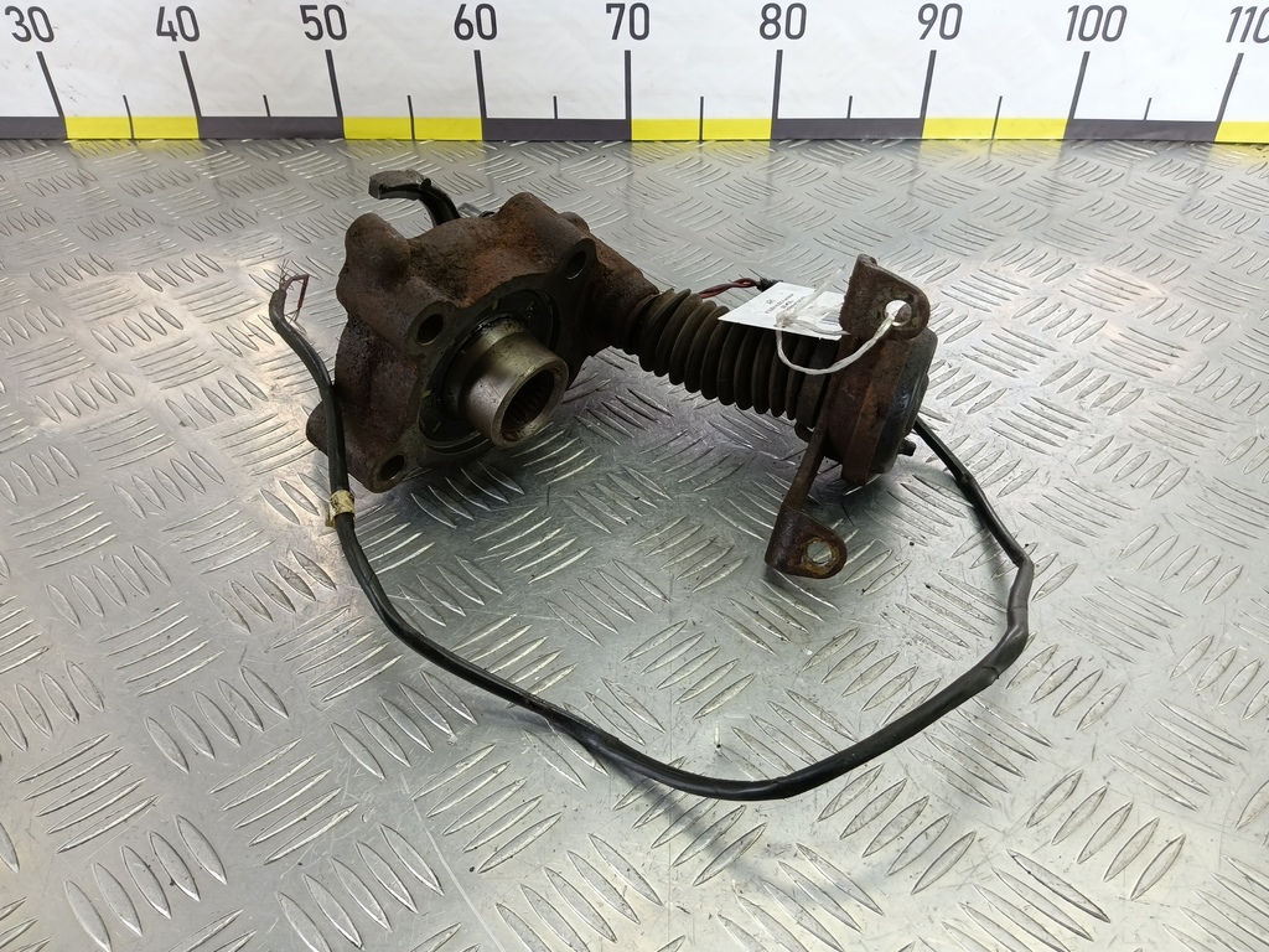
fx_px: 843
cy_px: 476
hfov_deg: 73.9
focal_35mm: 23
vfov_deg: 58.9
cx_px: 634
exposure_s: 1/50
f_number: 1.6
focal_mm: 4.11
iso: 93
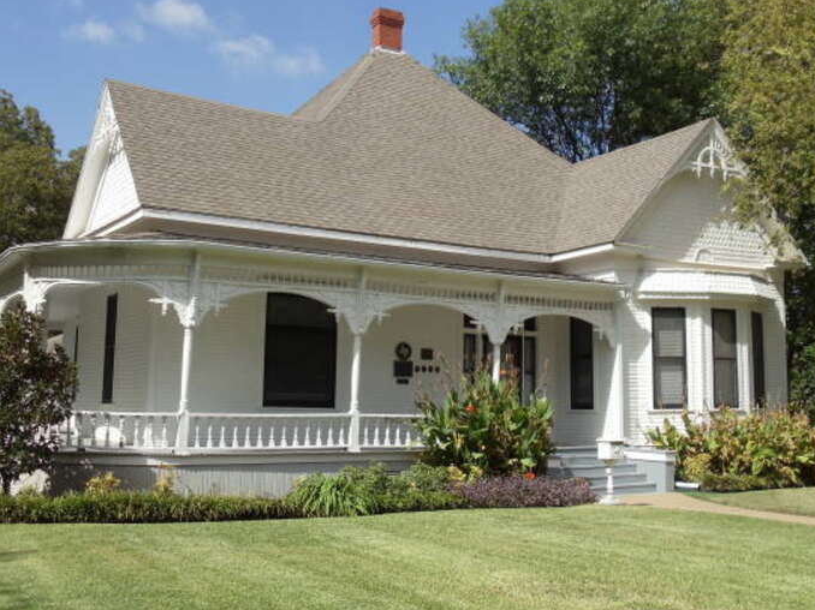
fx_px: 1389
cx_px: 422
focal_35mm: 59
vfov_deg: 24.8
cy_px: 289
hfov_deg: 32.7
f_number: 7.5
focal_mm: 6.81
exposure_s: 1/320
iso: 100
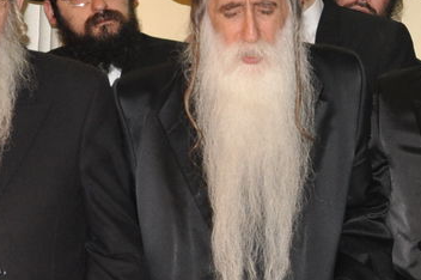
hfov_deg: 14.3
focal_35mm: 143
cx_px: 348
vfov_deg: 9.6
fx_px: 1671
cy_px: 109
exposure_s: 1/60
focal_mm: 24
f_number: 5.6
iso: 640
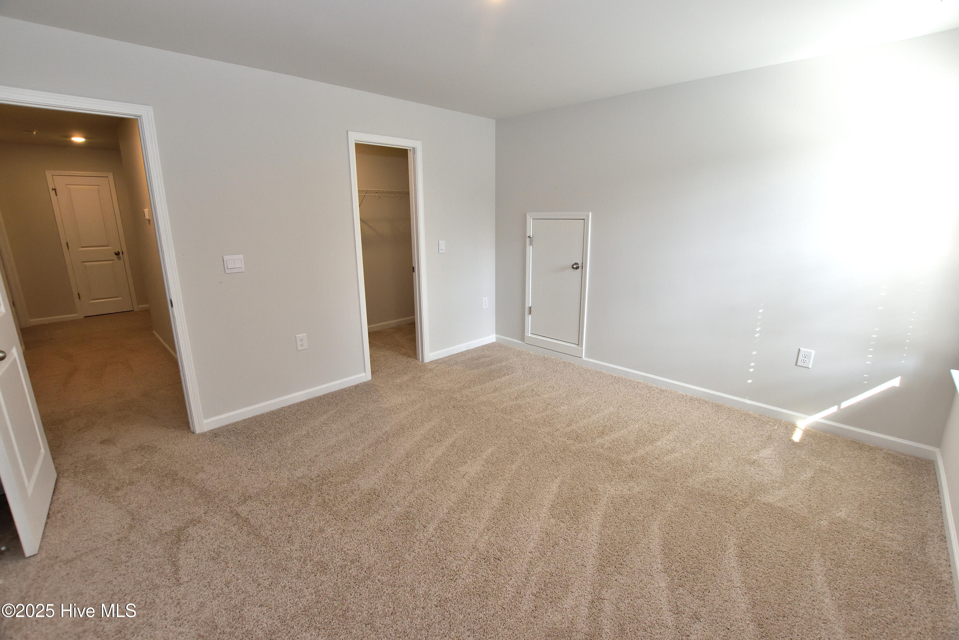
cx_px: 480
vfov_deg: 77.3
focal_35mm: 15
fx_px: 400
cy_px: 320
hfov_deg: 100.4
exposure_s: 1/125
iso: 800
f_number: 5.6
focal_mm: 10
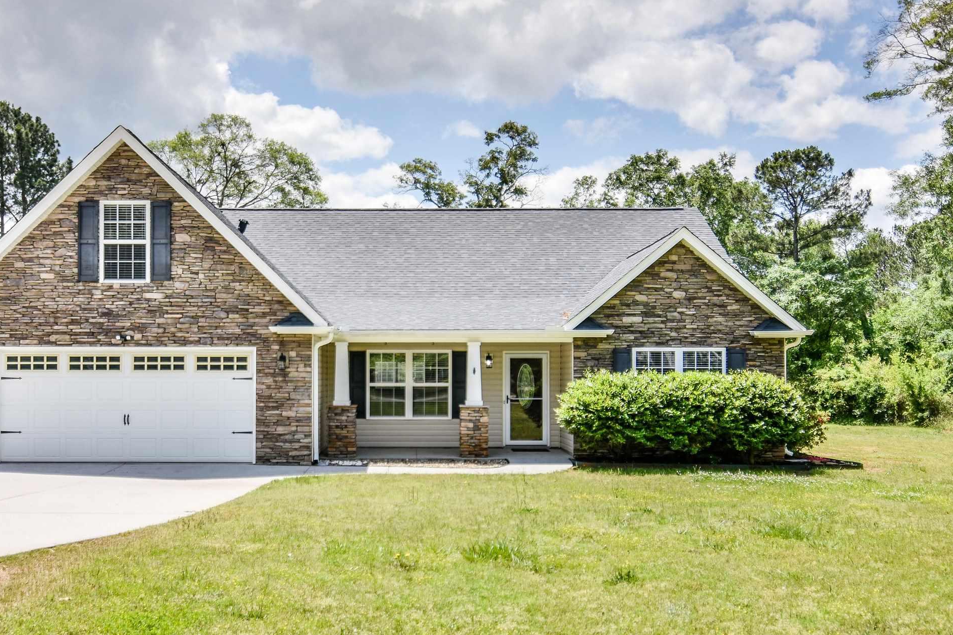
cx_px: 409
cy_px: 361
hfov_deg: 49.4
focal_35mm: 39
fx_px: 1032
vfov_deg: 34.2
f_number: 2.8
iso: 160
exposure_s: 1/2000
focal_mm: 16
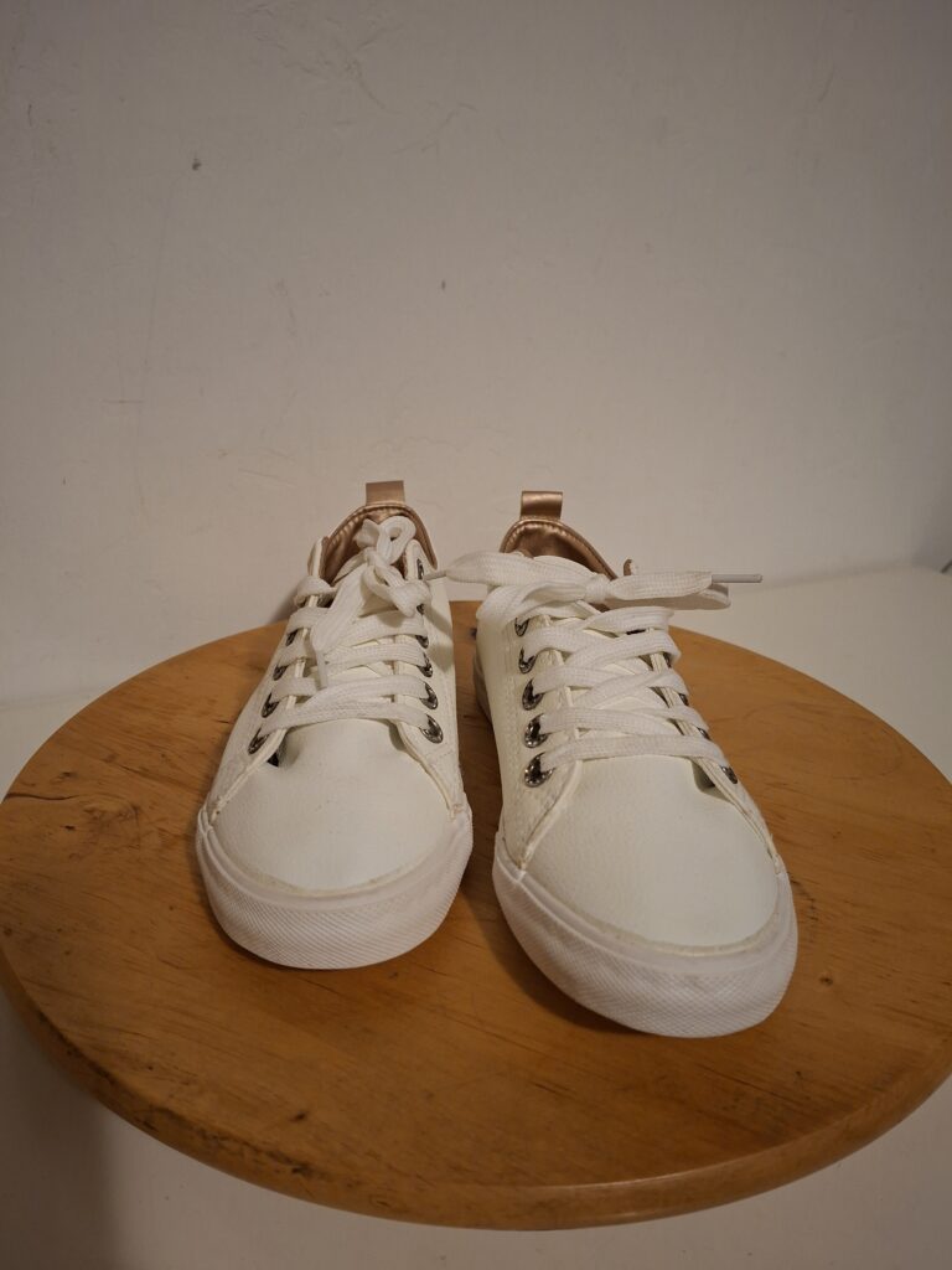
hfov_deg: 58.9
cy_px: 635
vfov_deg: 73.9
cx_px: 476
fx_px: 843
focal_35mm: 23
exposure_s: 1/24
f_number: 1.8
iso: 640
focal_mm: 5.54
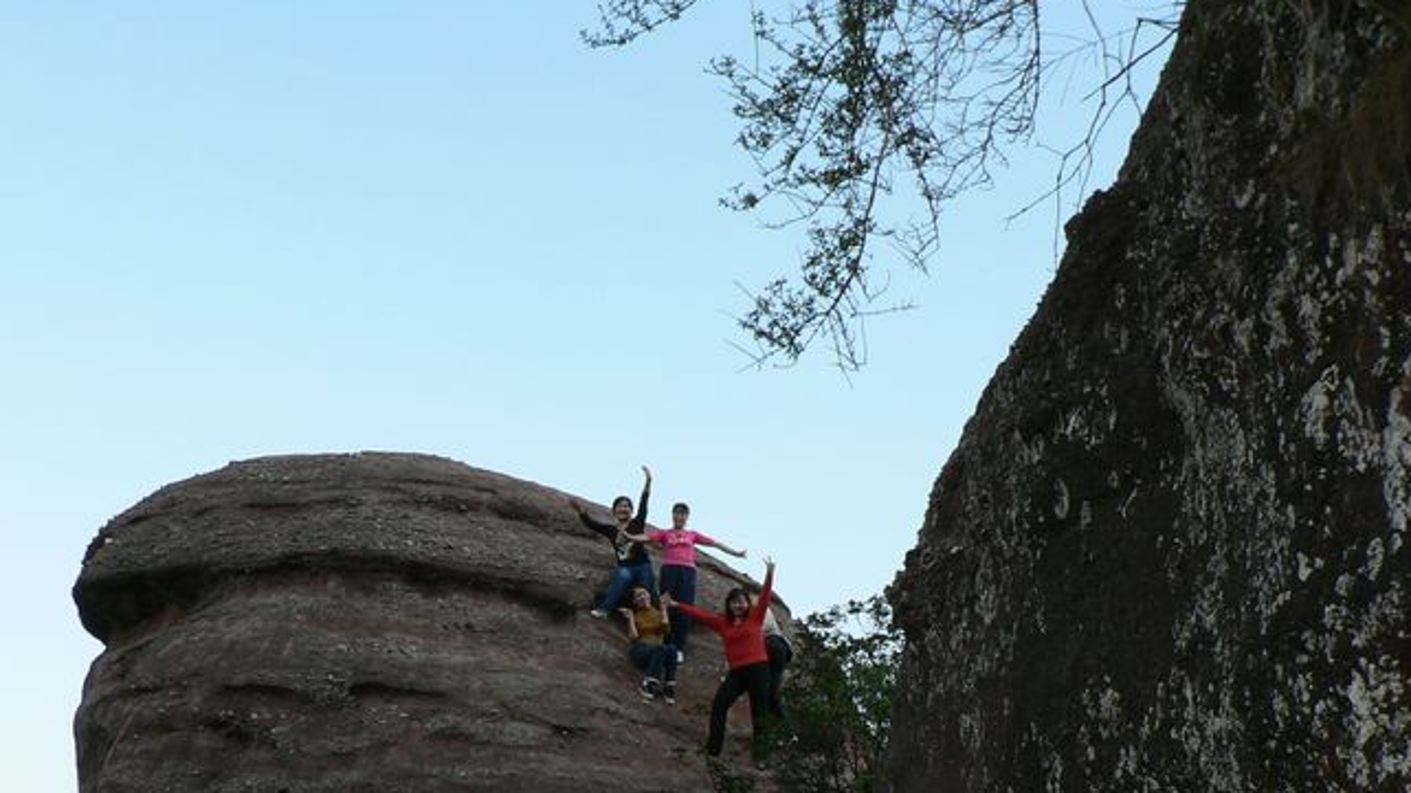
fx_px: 2058
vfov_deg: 21.6
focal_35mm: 55
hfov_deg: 37.8
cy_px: 623
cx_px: 613
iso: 80
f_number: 4
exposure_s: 1/250
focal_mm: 6
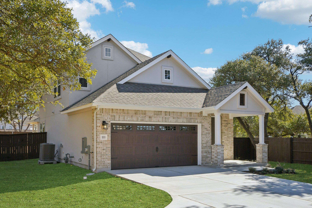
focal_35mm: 36
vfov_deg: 36.9
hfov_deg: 53.1
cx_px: 156
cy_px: 104
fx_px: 312
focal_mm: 24
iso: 400
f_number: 8
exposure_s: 1/800
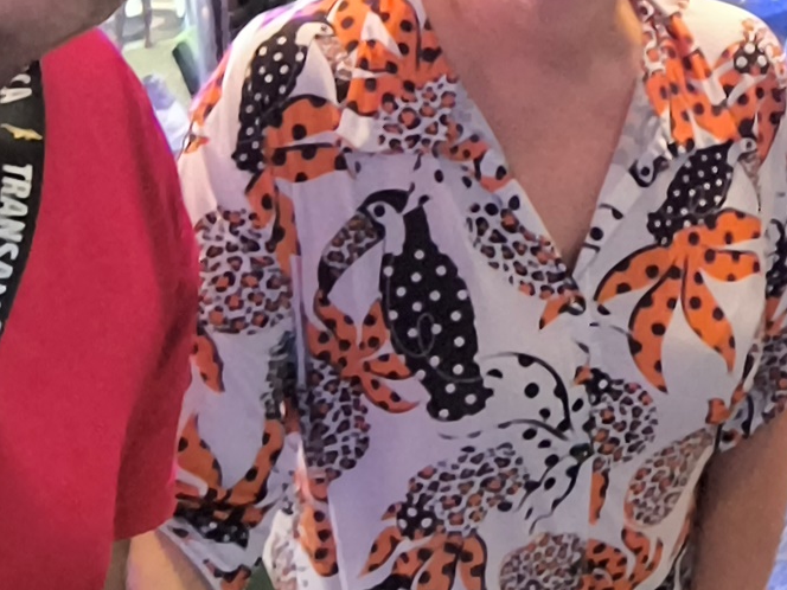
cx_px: 828
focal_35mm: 75
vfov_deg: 19.0
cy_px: -34
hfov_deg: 24.5
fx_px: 1705
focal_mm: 3.26
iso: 1250
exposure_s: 1/20
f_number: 2.45
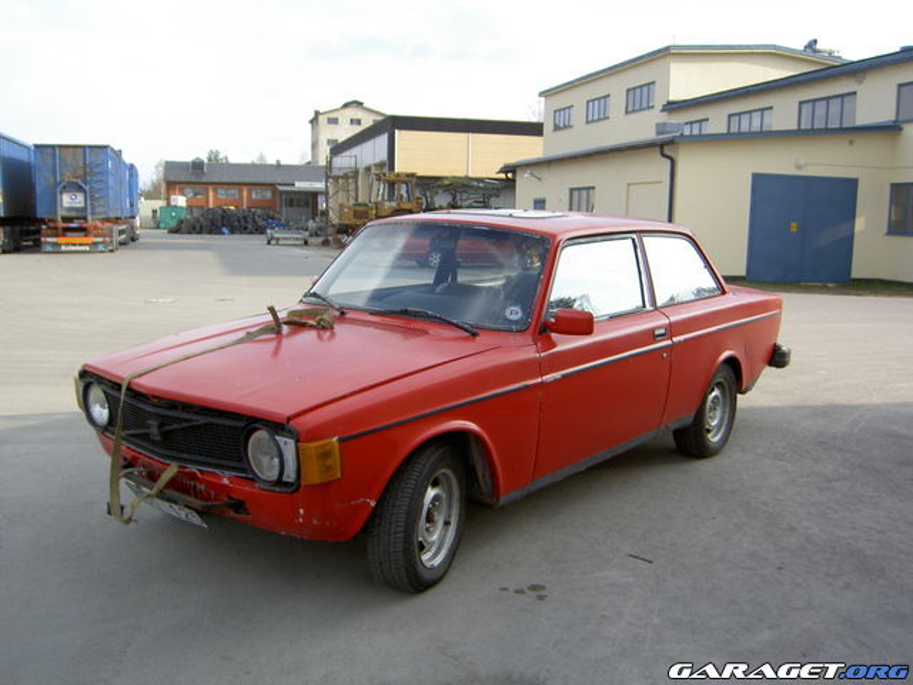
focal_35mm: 34
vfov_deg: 41.8
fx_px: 897
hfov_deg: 54.0
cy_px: 342
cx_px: 456
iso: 50
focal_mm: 5.6
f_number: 2.8
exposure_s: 1/250
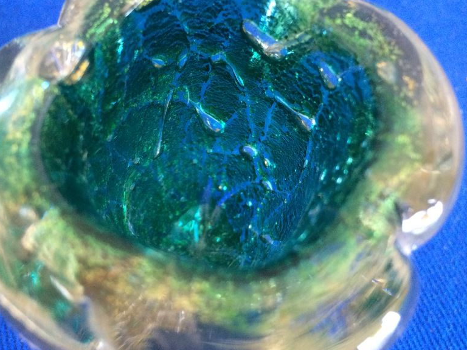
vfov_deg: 41.8
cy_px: 161
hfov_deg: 53.9
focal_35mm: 34
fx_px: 459
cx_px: 218
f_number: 2.2
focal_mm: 4.15
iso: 320
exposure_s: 1/30
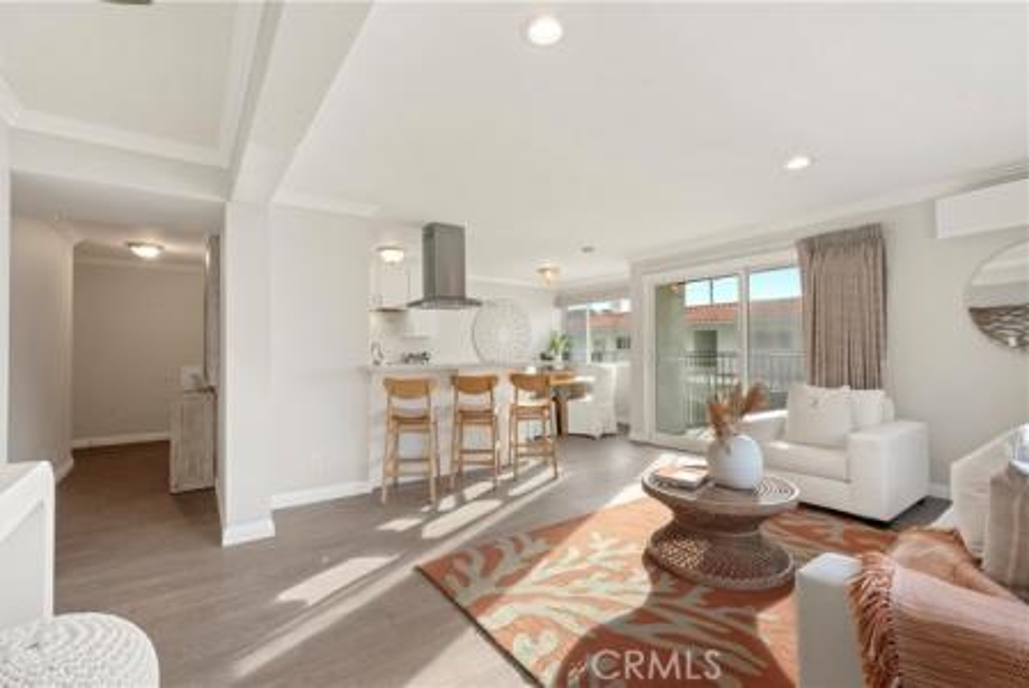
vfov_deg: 73.8
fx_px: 458
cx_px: 514
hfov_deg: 96.7
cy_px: 344
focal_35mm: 16
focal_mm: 16
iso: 4000
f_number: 20
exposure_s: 1/30
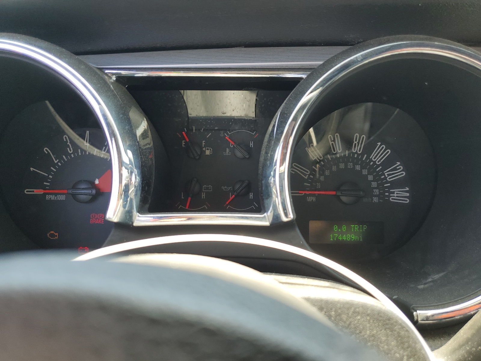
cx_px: 240
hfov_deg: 67.3
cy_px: 180
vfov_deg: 53.1
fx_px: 361
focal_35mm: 26
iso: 50
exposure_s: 1/185
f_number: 1.5
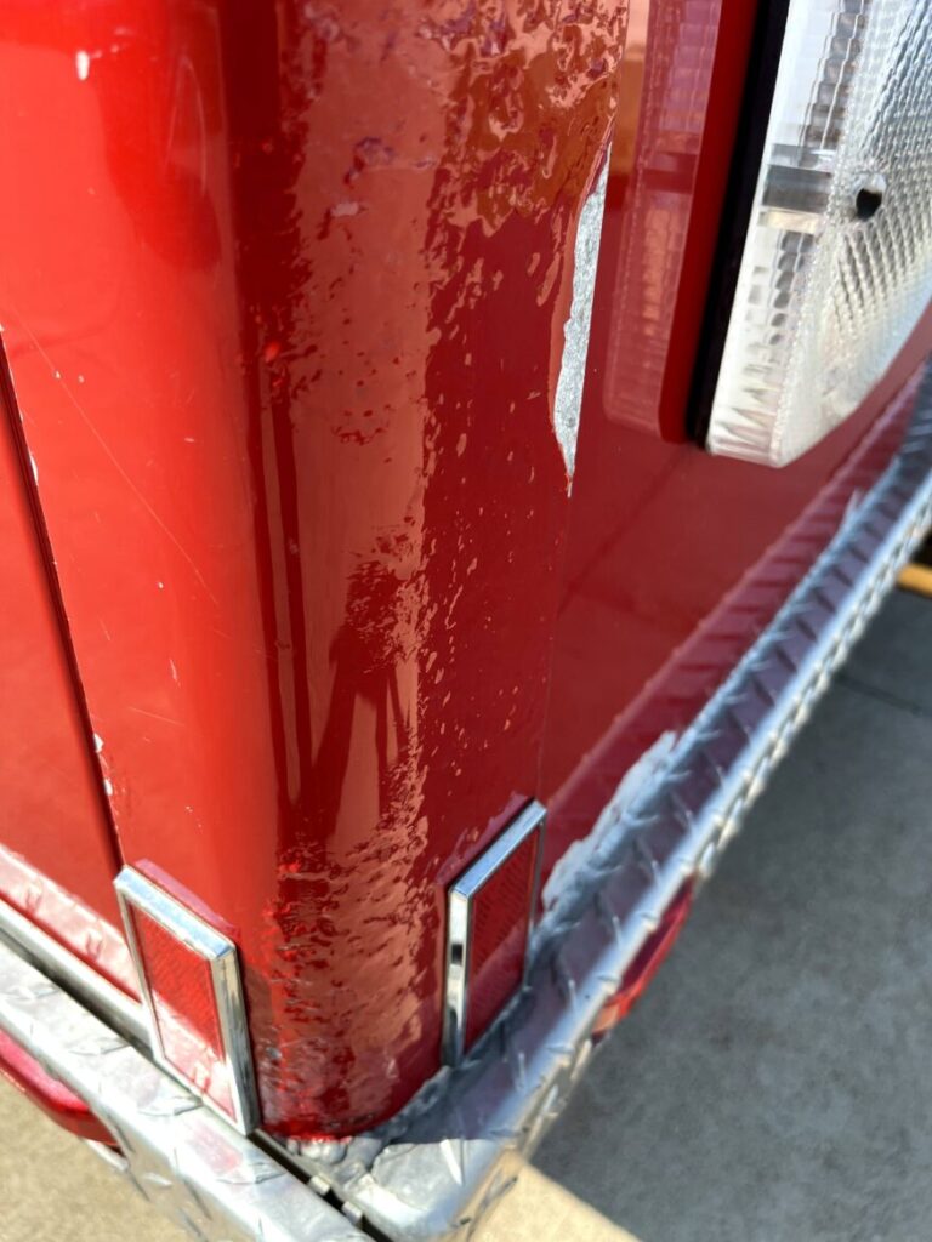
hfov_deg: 53.1
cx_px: 466
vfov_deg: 67.3
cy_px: 621
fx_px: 933
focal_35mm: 26
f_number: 1.6
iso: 32
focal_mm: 5.1
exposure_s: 1/786
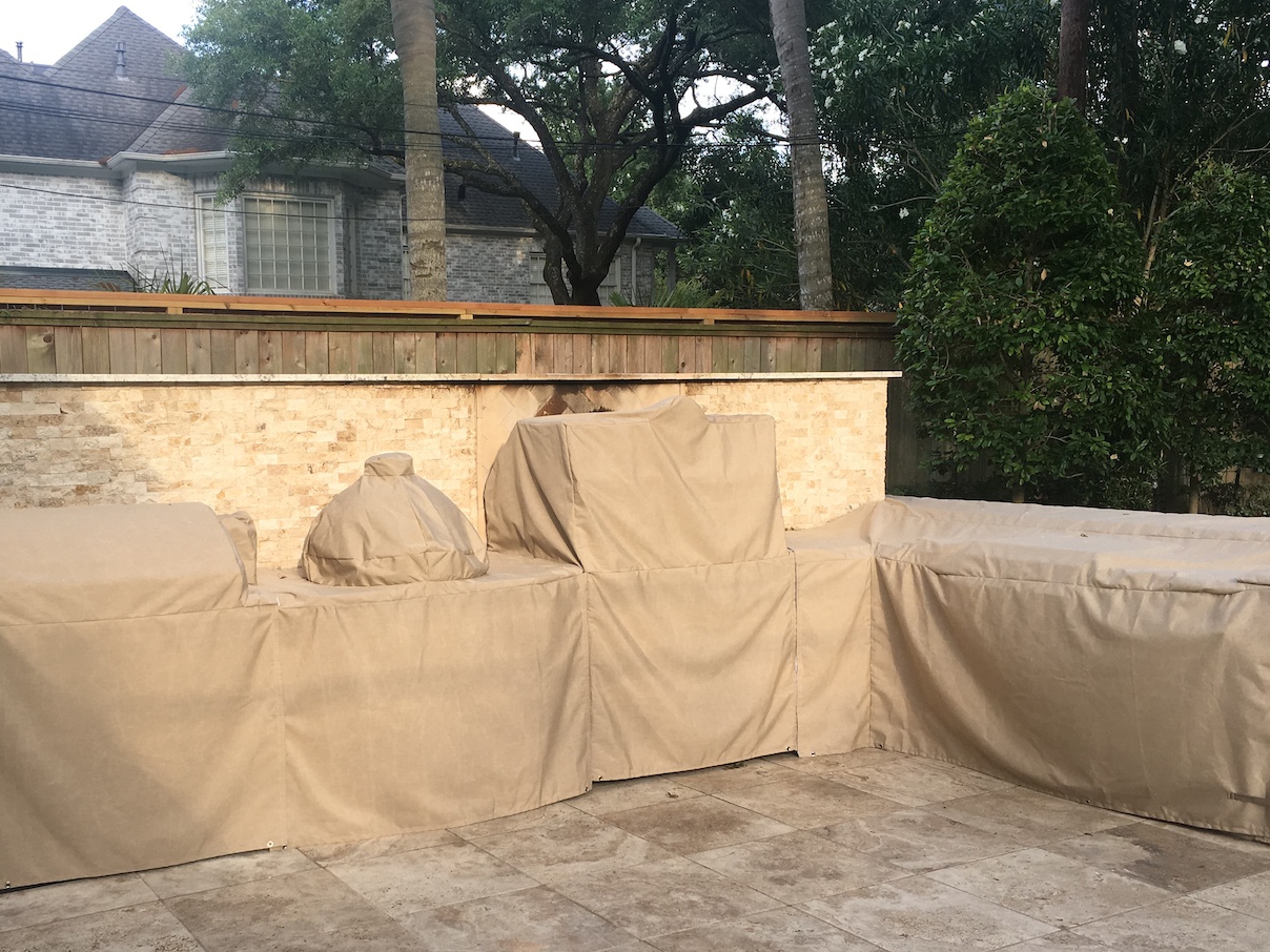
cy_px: 540
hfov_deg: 51.0
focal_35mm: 36
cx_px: 496
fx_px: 1321
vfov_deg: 39.6
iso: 25
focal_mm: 4.15
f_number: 2.2
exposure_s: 1/196
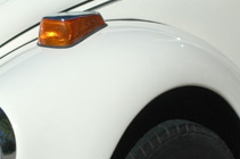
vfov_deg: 6.7
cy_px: 27
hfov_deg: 10.1
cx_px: 92
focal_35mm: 204
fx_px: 1358
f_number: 13
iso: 200
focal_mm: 28
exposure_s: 1/500
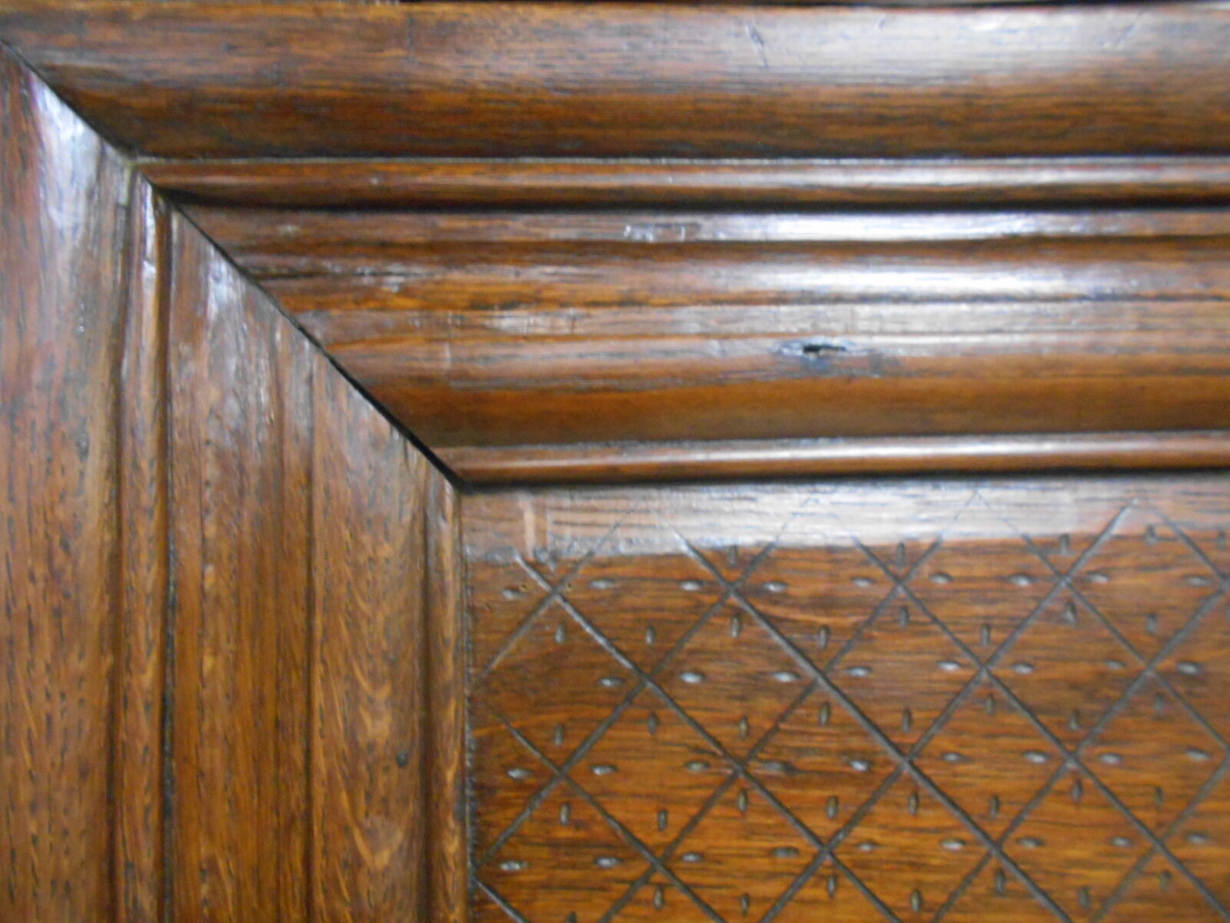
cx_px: 615
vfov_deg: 53.1
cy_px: 462
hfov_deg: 67.3
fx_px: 924
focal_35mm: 26
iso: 800
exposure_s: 1/8
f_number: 3.2
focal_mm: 4.6
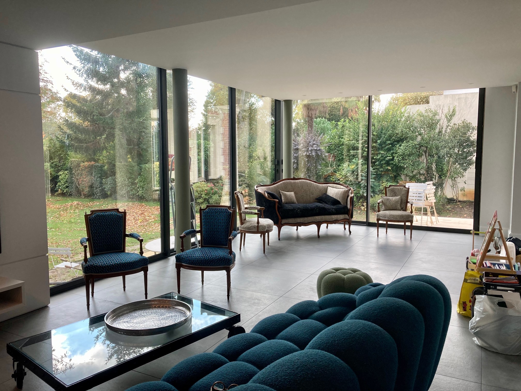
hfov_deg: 63.4
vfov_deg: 49.7
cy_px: 196
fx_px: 421
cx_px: 260
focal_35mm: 28
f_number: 1.8
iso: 64
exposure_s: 1/121
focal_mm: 3.99
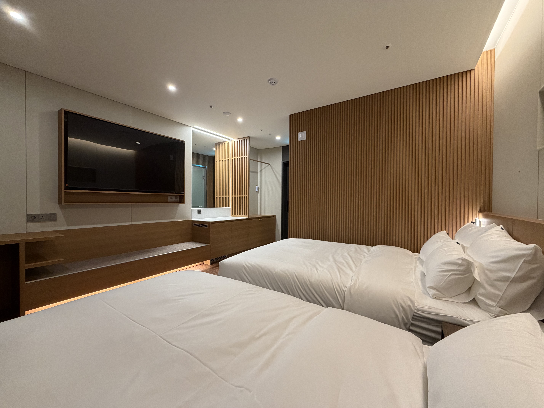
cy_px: 204
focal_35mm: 14
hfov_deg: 102.1
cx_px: 272
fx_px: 220
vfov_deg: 85.7
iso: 320
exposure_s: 1/60
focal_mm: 2.22
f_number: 2.2
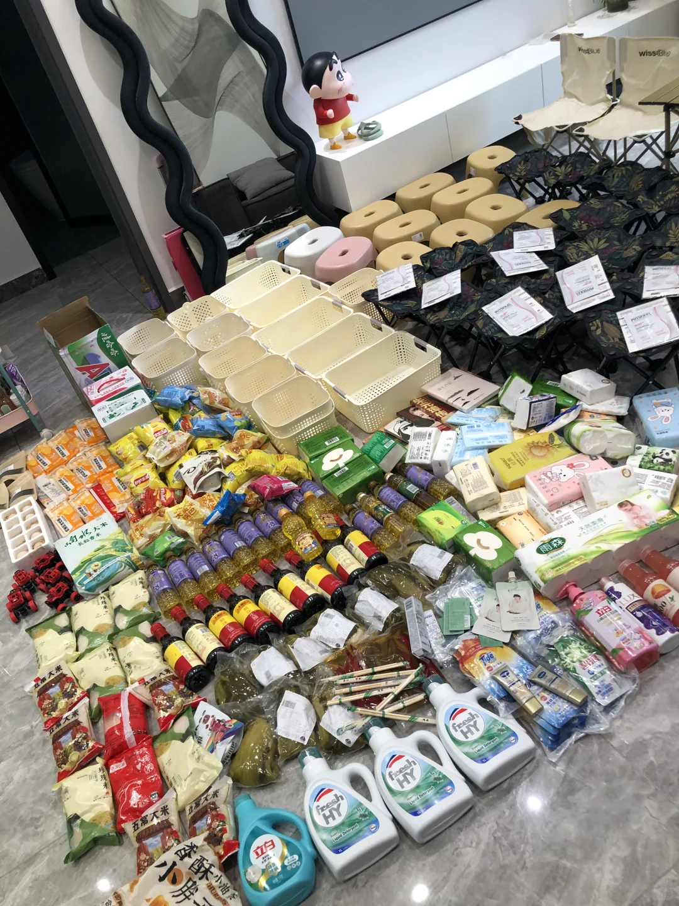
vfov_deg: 63.4
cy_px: 453
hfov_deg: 49.7
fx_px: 732
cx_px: 340
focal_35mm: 28
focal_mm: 3.99
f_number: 1.8
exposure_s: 1/30
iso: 25
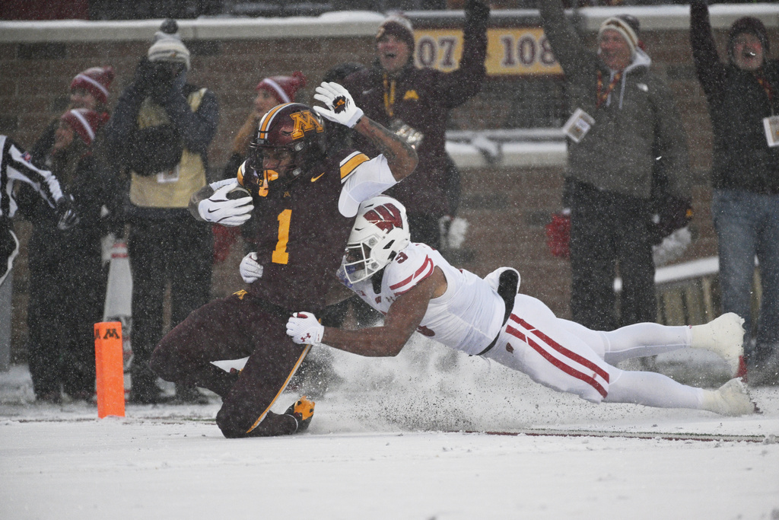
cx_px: 390
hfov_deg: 4.1
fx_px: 10820
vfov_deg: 2.8
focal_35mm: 500
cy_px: 260
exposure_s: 1/2500
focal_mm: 500
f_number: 5.6
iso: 2500
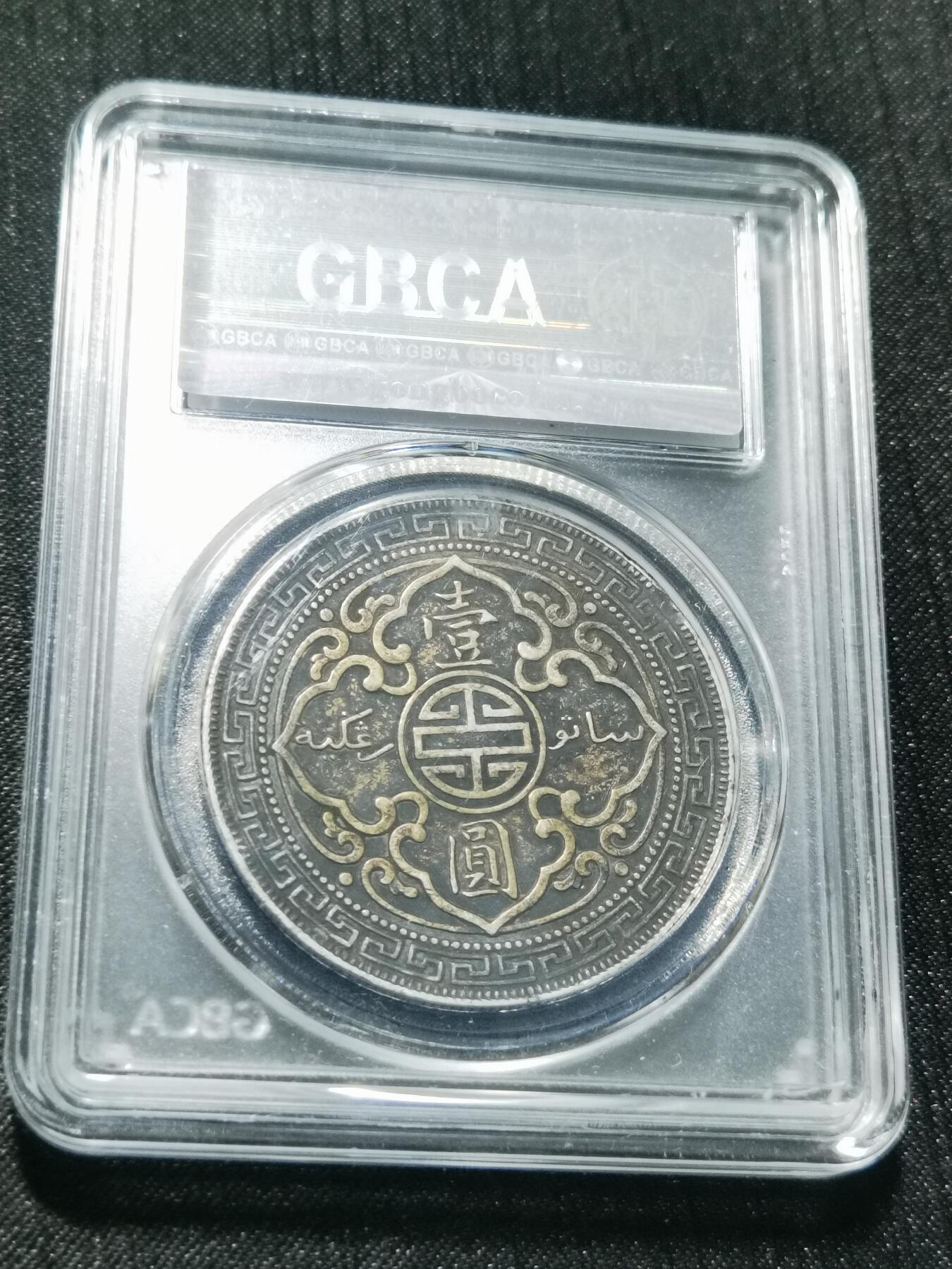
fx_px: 2273
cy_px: 634
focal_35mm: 62
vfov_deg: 31.2
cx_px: 476
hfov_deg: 23.7
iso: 200
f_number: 1.9
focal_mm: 6.67
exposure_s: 1/100
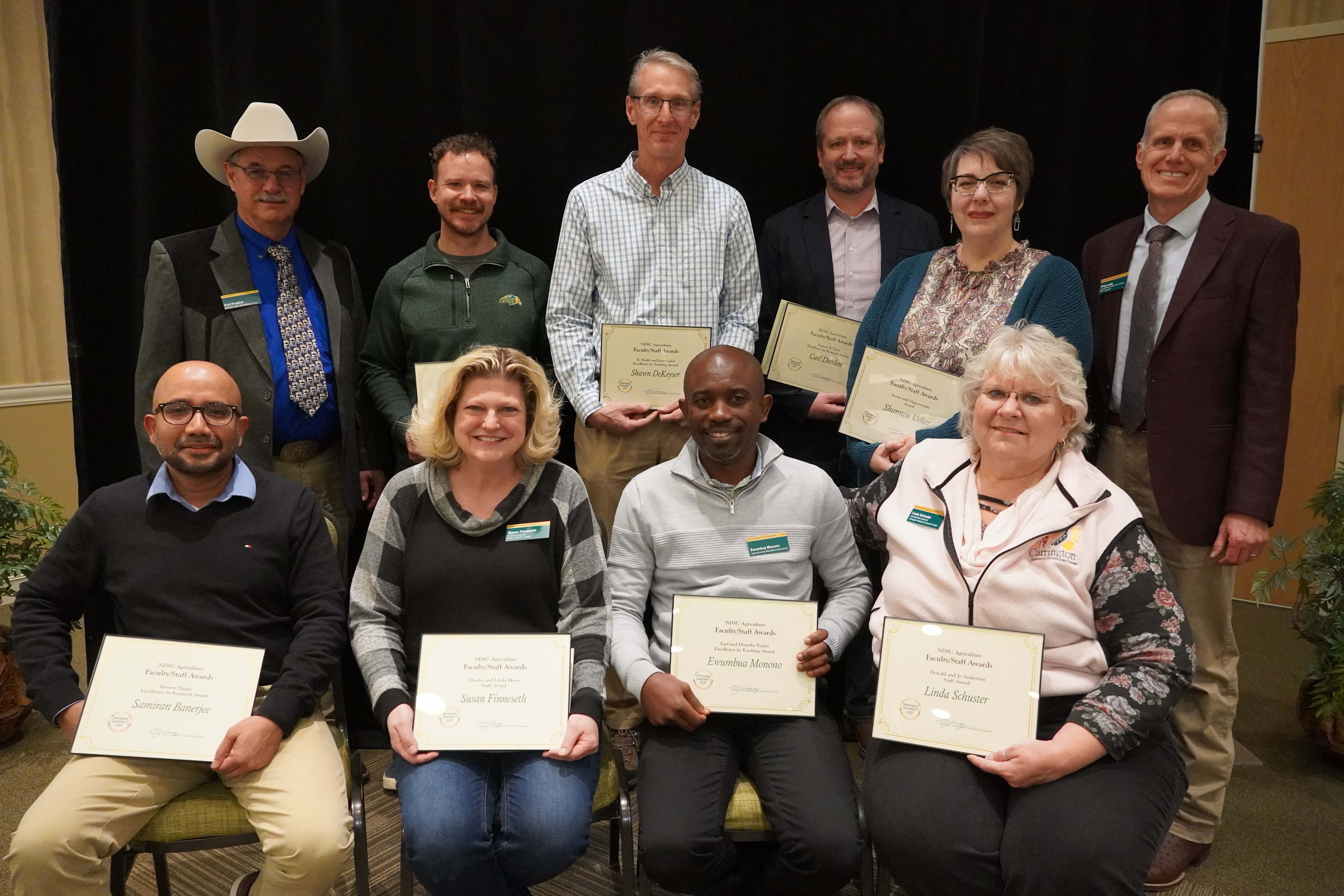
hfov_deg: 67.4
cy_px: 448
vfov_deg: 47.9
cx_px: 672
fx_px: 1008
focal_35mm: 27
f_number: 4
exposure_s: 1/160
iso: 5000
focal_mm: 18
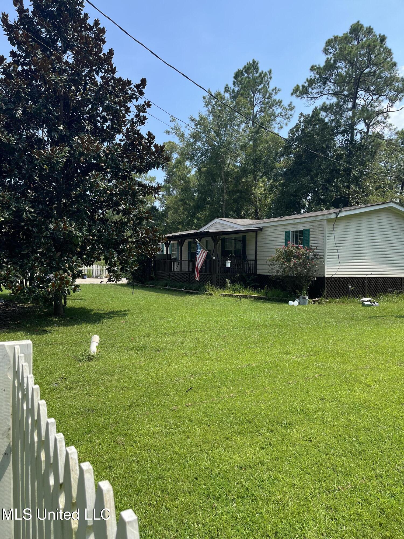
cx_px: 202
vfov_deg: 67.3
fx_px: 405
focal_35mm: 26
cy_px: 270
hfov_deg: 53.1
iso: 50
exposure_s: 1/1748
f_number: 1.6
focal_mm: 5.1
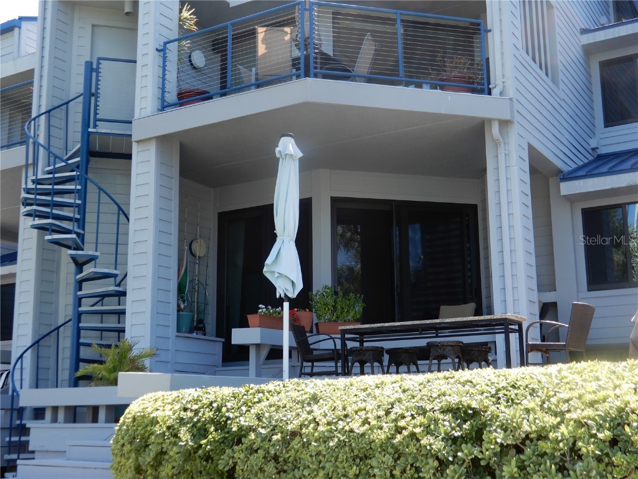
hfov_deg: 42.1
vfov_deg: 32.2
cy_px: 240
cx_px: 319
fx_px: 829
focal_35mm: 45
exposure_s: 1/160
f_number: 4
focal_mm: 8
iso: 80
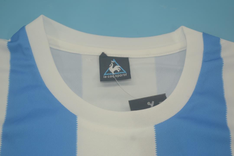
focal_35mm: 52
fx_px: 341
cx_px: 117
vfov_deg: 25.8
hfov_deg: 37.9
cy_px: 78
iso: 200
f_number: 5
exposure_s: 1/125
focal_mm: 35
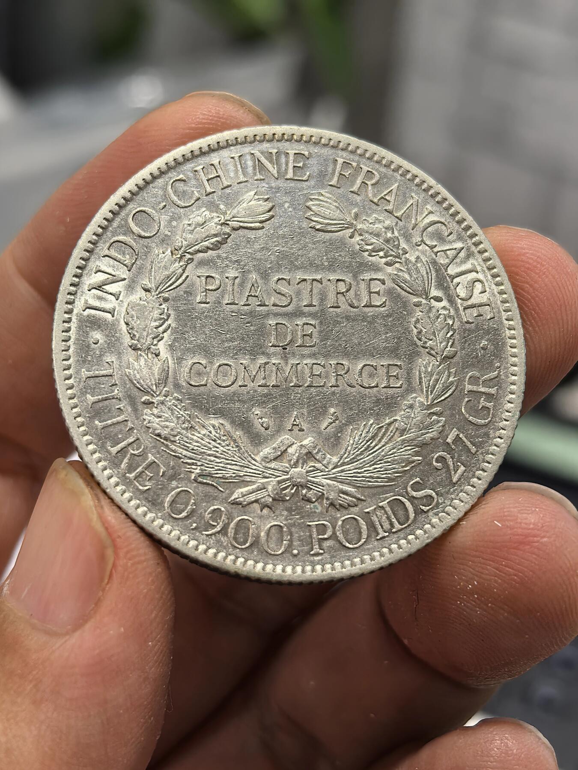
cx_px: 289
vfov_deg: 35.5
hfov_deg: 27.0
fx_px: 1202
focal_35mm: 54
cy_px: 385
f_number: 2
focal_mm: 6.98
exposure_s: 1/100
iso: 200
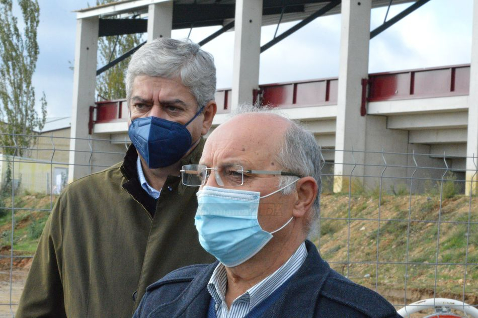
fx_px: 1692
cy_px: 159
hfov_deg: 16.1
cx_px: 239
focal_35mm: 128
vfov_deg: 10.7
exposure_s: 1/320
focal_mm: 85
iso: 6400
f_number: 32
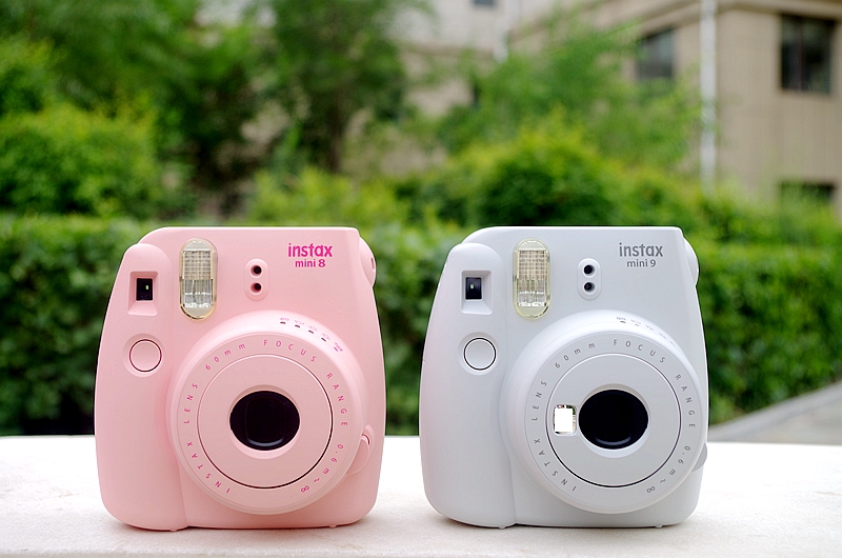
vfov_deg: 31.8
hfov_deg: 46.5
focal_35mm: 42
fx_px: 980
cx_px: 421
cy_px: 279
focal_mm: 28.13
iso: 100
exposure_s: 1/125
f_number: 4.5
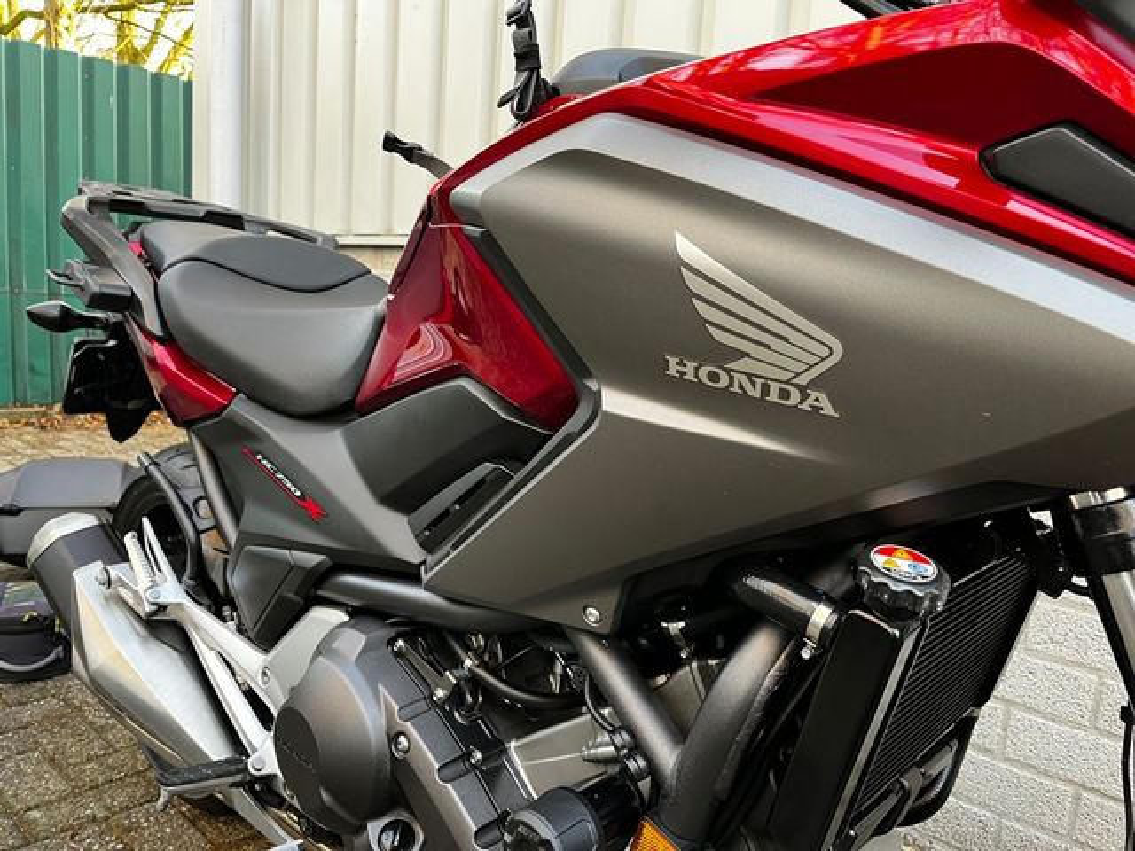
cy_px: 426
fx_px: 852
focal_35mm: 26
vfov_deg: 53.1
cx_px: 568
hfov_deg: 67.3
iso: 125
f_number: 1.6
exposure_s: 1/96
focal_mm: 5.1
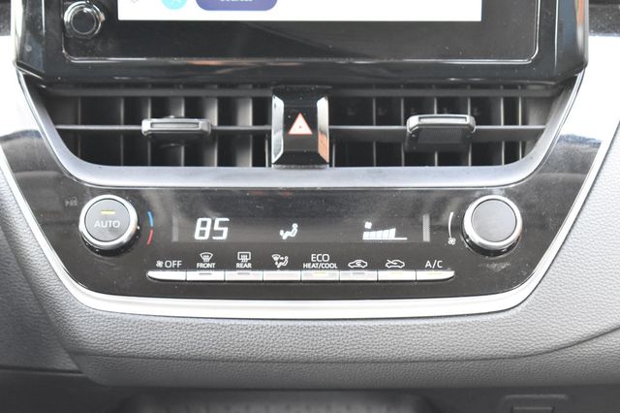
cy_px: 206
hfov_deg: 24.6
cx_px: 310
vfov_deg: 16.5
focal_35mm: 82
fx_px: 1420
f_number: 5.6
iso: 3200
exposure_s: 1/50
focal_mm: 55
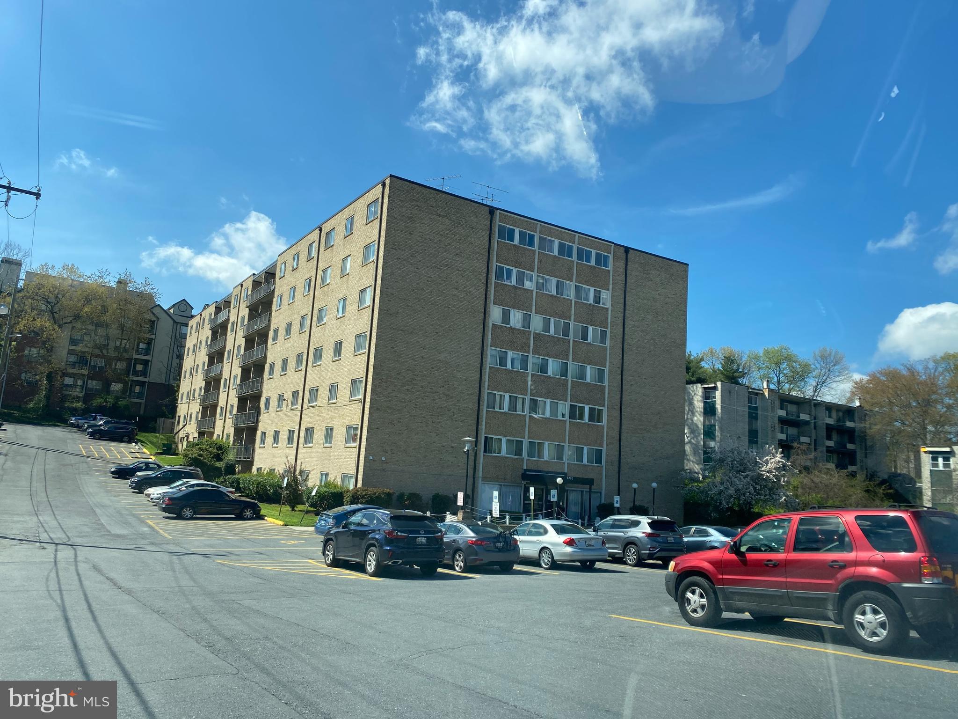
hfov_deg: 67.3
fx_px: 720
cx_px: 479
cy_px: 360
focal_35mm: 26
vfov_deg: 53.1
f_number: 1.8
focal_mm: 4.25
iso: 32
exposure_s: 1/2183
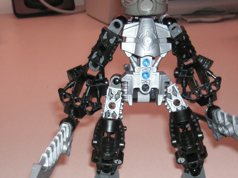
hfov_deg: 34.2
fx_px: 385
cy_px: 97
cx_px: 143
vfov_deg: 26.1
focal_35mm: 56
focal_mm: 6.3
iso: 160
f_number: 6.6
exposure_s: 1/45
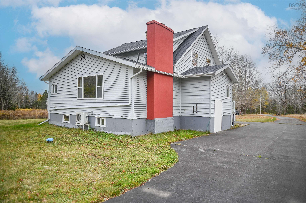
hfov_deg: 73.8
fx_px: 204
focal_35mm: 24
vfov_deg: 53.1
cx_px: 153
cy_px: 102
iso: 200
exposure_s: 1/250
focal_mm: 24
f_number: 4.5
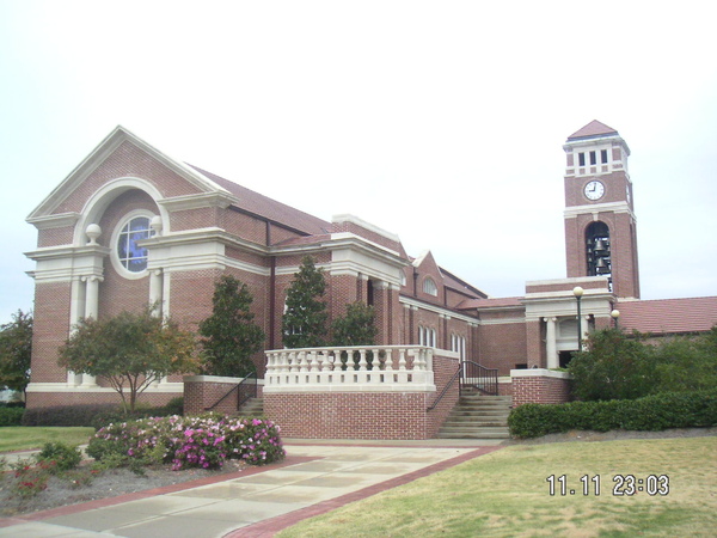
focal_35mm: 38
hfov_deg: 49.0
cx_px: 358
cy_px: 269
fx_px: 787
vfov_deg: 37.7
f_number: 2.8
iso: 160
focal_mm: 6
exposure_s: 1/45
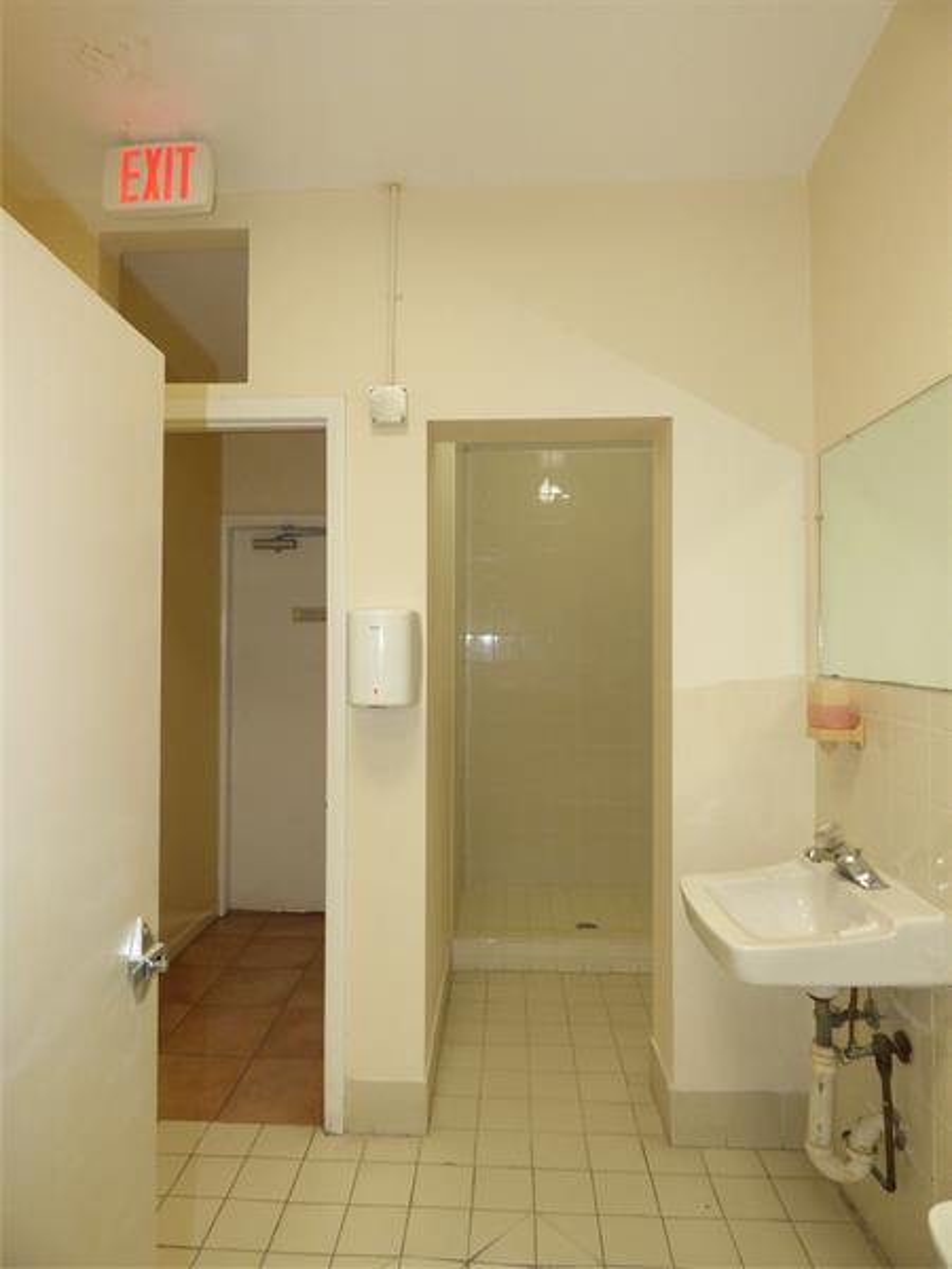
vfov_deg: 81.7
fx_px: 733
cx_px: 476
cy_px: 634
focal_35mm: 20
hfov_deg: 66.0
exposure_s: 1/50
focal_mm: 3.58
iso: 400
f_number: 3.2
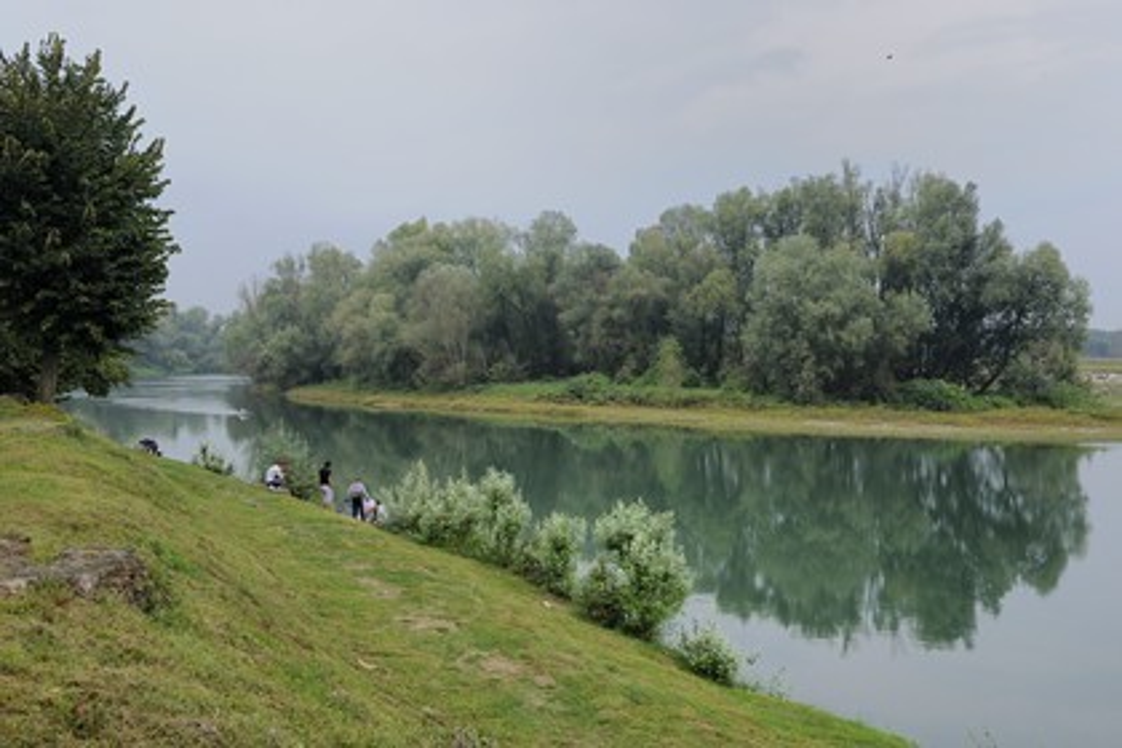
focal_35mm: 35
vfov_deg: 37.9
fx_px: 1091
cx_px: 561
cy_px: 374
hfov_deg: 54.4
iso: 400
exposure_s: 1/200
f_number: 10
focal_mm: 35
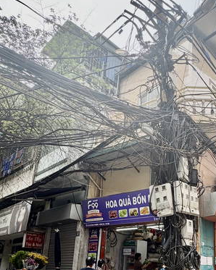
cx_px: 163
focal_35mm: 33
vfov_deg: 51.6
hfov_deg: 43.1
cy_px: 206
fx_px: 264
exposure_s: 1/284
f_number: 2.2
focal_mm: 2.22
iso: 40
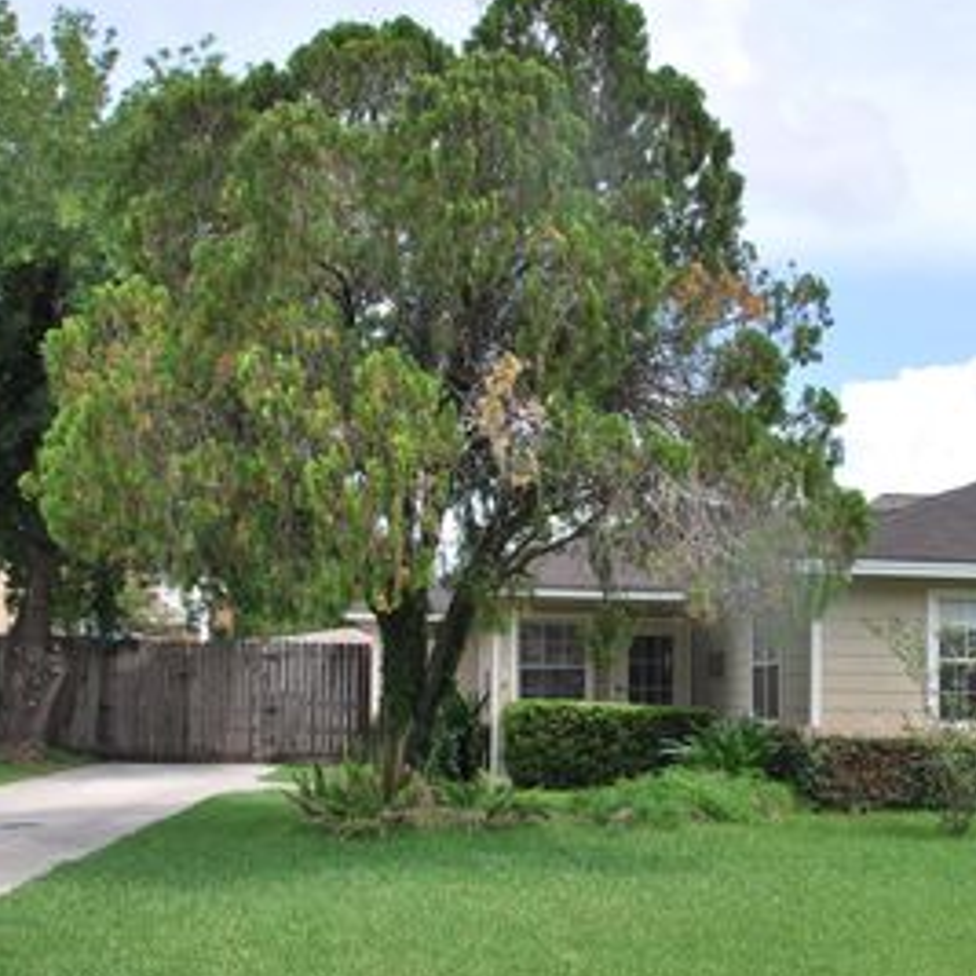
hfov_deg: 38.6
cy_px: 556
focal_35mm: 43
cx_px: 669
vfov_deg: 39.1
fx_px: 1372
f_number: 8
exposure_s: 1/200
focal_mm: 18
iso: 100
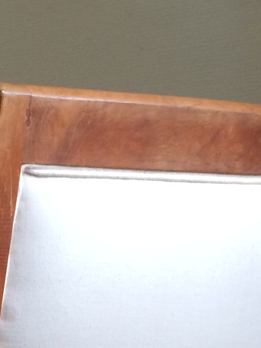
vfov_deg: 16.0
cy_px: 496
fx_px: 1145
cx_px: 2
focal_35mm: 114
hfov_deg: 12.8
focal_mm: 4.15
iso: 50
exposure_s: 1/30
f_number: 2.2
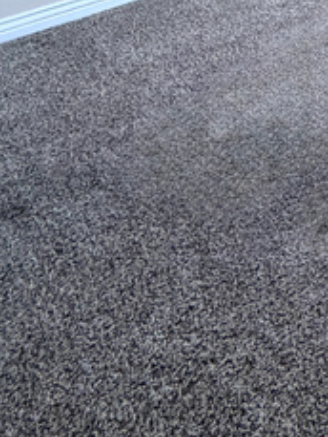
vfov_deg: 27.1
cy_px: -231
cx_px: 519
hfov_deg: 23.3
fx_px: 593
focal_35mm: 47
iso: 125
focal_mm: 2.22
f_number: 2.2
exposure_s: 1/120
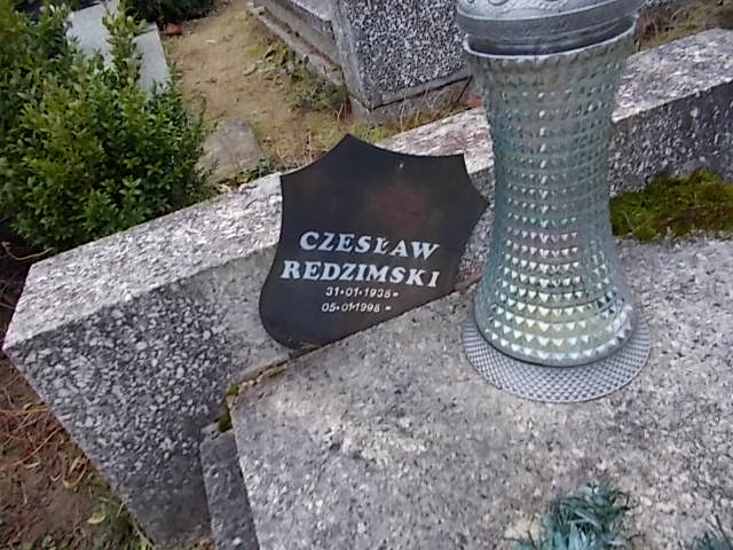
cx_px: 366
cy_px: 275
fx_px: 551
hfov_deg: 67.3
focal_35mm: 26
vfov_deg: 53.1
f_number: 3.2
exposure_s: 1/40
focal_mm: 4.6
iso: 80
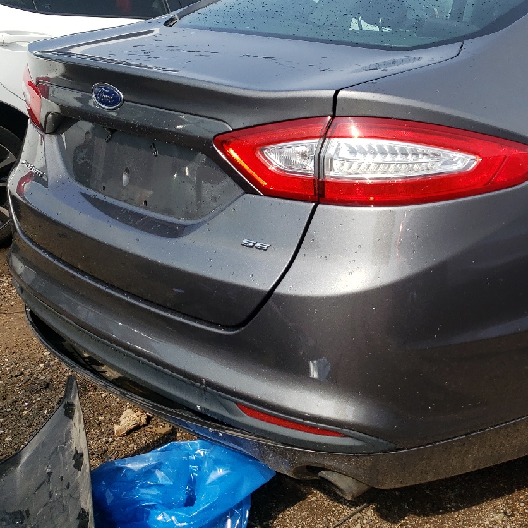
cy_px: 183
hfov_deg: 36.2
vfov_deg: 38.0
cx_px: 467
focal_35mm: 44
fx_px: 759
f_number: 1.5
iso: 50
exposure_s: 1/2500
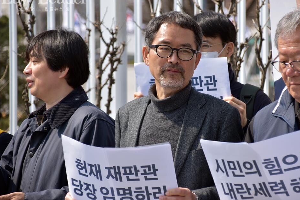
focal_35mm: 200
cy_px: 96
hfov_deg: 10.3
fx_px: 1667
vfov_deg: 6.9
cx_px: 161
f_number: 6.3
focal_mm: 122
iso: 100
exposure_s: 1/320
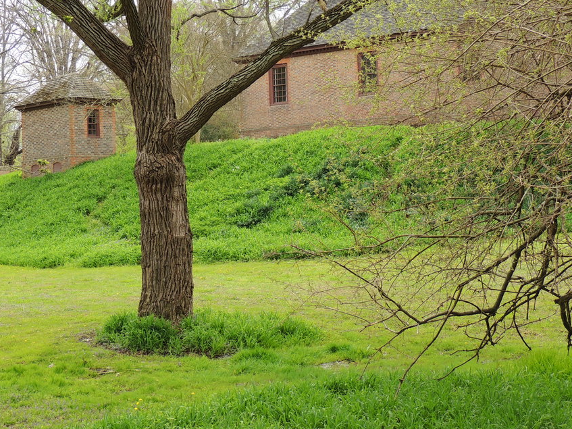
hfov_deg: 29.7
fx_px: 1074
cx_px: 228
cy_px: 186
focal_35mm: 65
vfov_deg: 22.6
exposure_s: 1/400
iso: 100
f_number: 3.4
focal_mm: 7.6
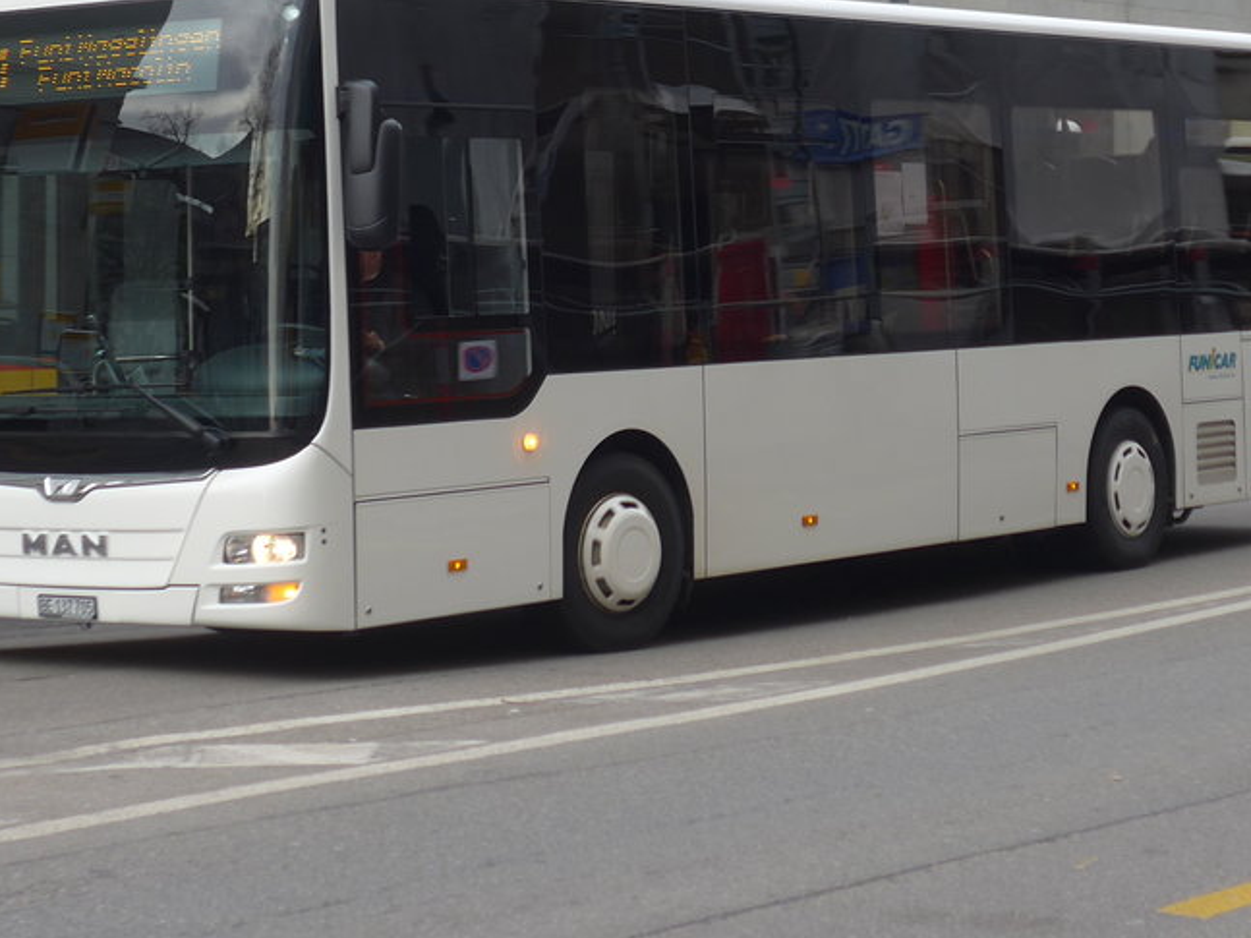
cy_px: 106
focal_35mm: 102
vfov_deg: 14.4
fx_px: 3686
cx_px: 588
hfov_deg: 19.3
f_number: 3.4
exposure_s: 1/160
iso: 80
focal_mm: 11.3
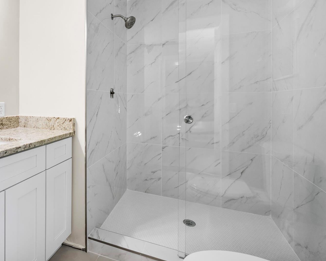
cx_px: 105
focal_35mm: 20
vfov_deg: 67.5
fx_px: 193
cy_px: 106
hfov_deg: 77.5
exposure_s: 1/13
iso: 500
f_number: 8
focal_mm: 14
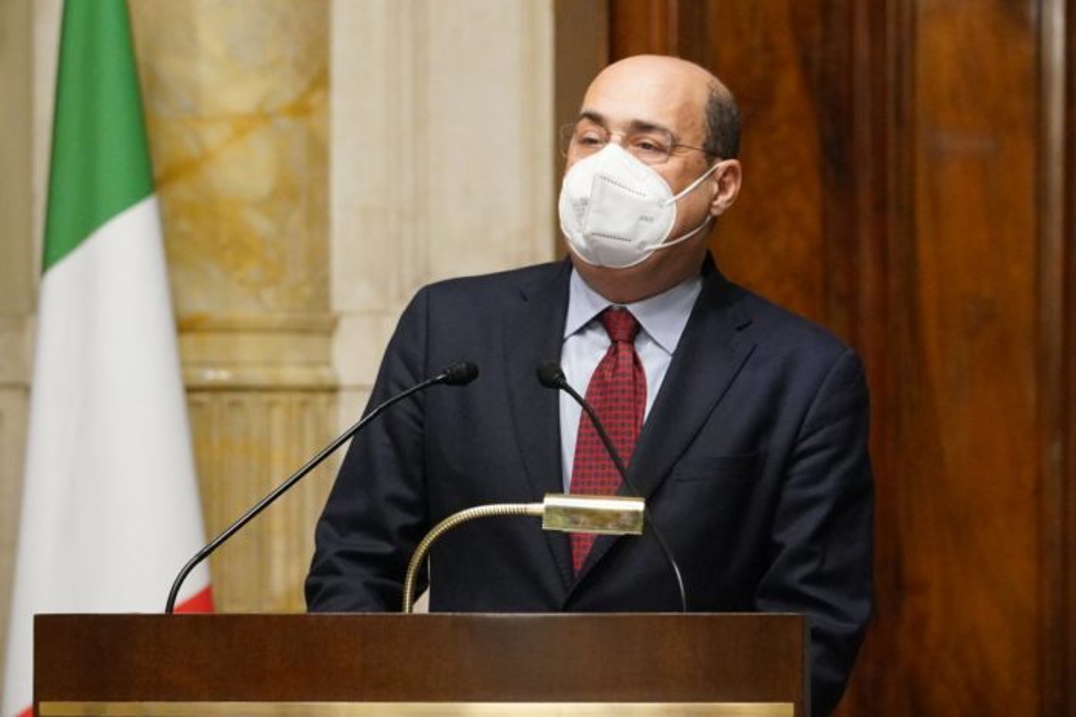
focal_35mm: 273
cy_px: 358
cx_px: 538
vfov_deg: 5.0
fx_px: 8159
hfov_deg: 7.5
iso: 8000
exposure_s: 1/160
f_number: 4
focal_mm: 182
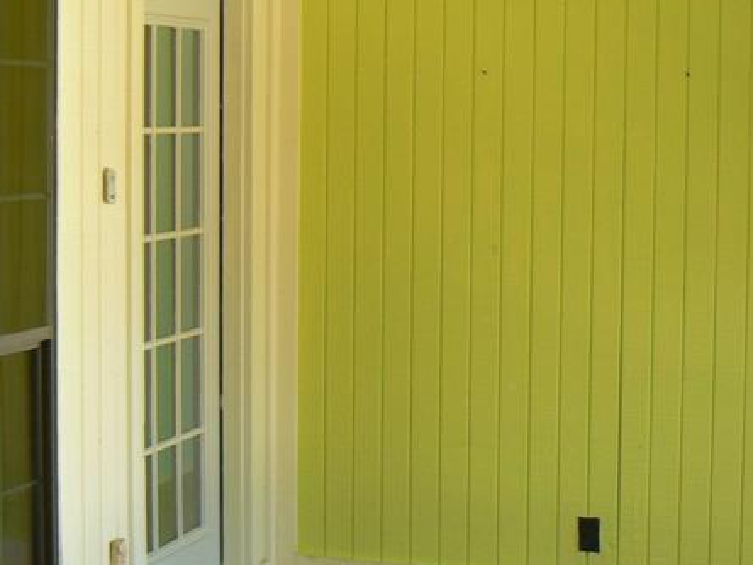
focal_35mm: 83
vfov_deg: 17.8
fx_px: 1805
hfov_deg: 23.3
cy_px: 231
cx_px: 583
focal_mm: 6
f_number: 2.8
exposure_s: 1/30
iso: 100
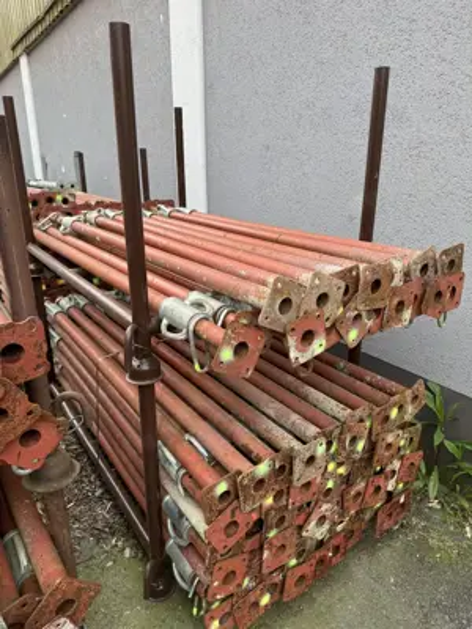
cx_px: 236
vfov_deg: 71.6
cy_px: 314
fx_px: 436
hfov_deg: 56.8
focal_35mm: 24
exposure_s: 1/132
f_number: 1.78
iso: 50
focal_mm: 6.76
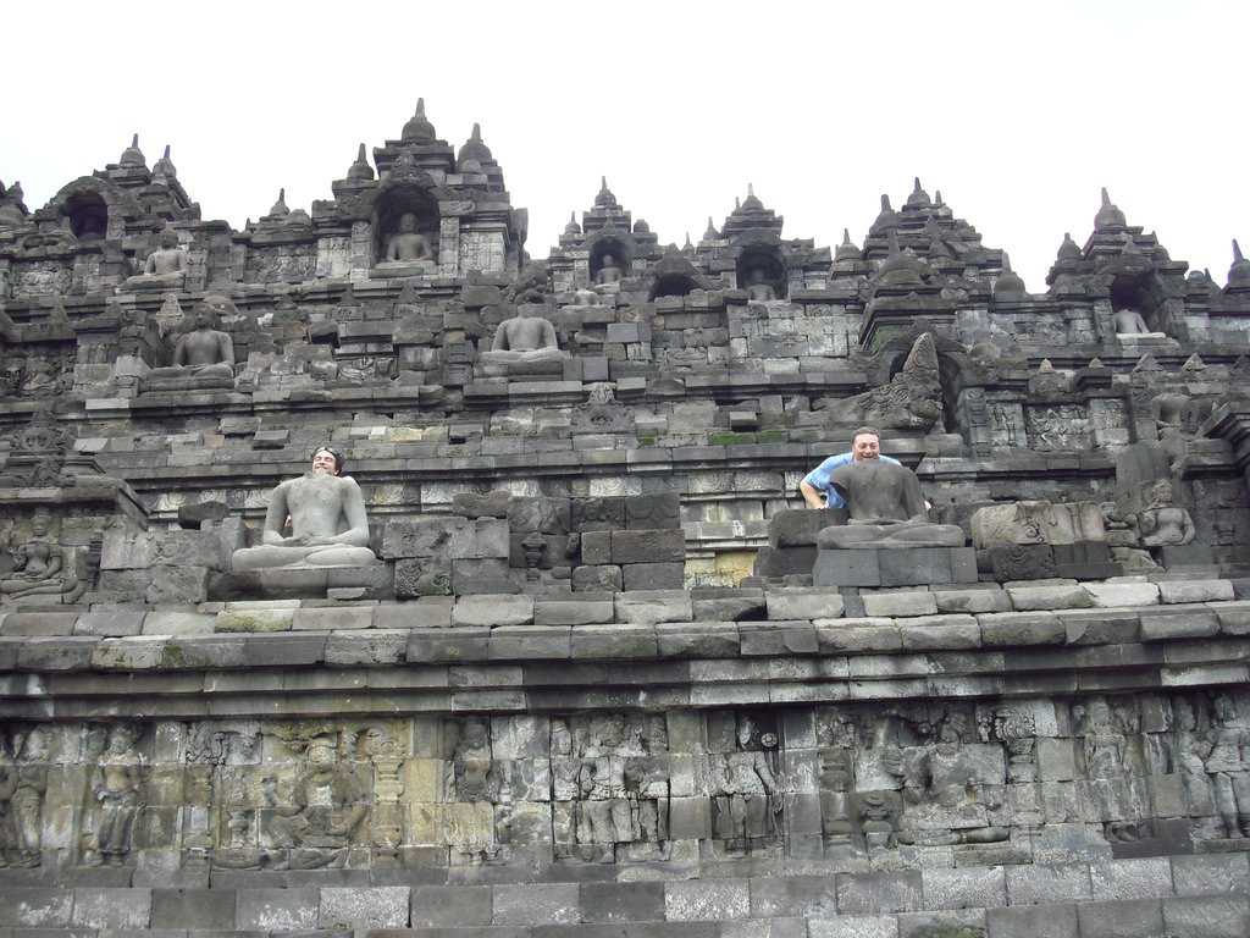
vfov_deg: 37.7
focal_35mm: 38
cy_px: 469
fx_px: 1372
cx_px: 625
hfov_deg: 49.0
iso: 100
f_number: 2.8
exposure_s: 1/320
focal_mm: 6.2
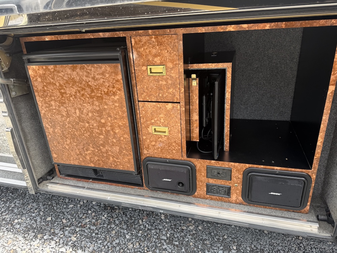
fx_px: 234
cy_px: 126
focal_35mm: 24
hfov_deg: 71.6
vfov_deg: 56.8
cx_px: 168
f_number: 1.78
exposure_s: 1/304
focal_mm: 6.76
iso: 80
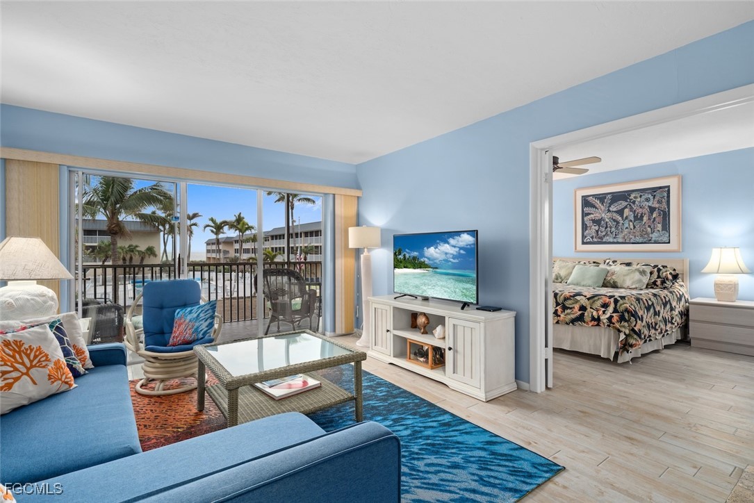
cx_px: 377
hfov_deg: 93.3
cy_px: 252
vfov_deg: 70.5
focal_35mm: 17
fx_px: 356
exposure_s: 1.3
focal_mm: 17
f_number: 10
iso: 160
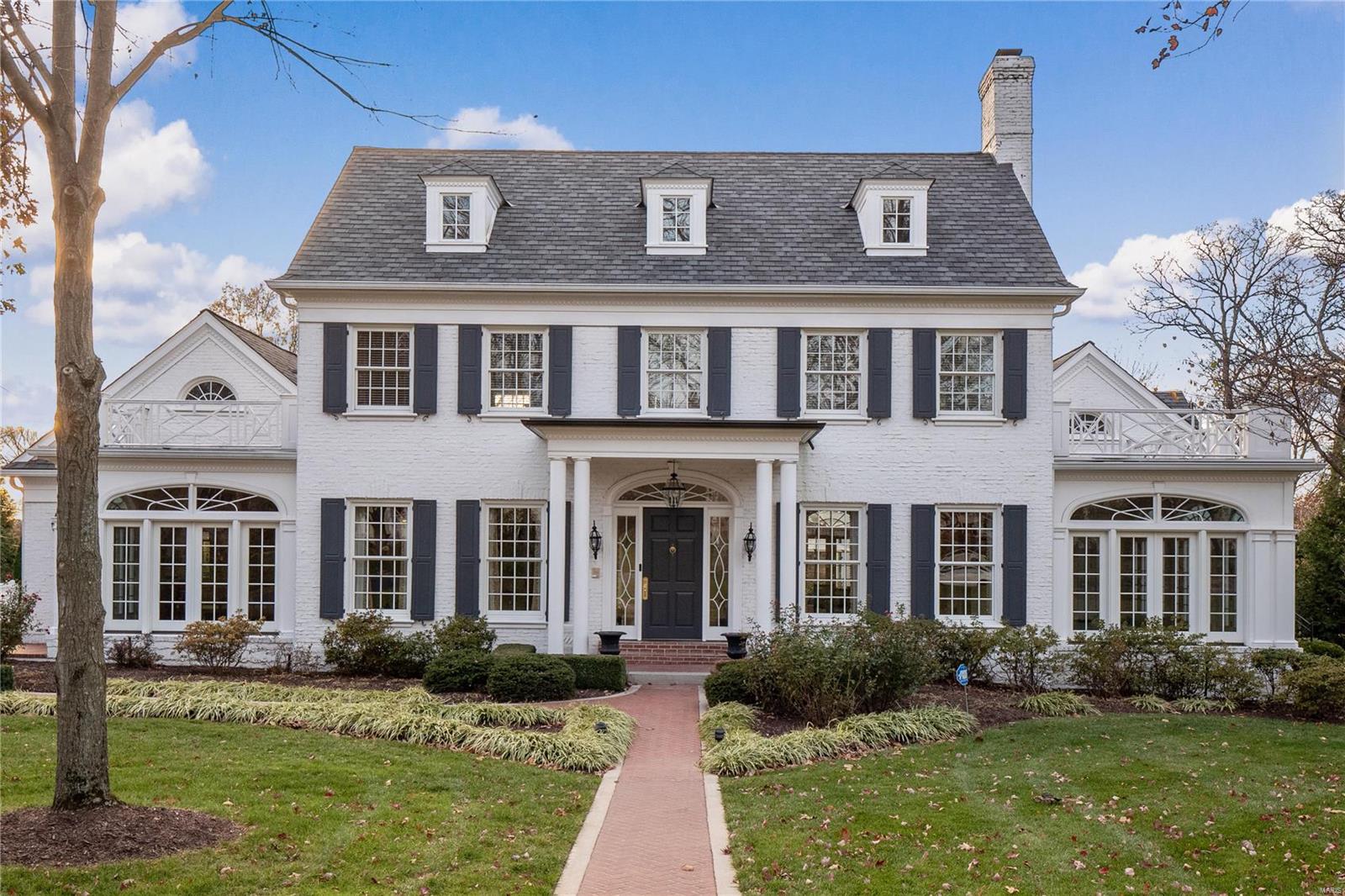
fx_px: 1195
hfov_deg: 58.7
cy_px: 448
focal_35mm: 32
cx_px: 672
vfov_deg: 41.1
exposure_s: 1/100
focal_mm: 16
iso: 400
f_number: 8
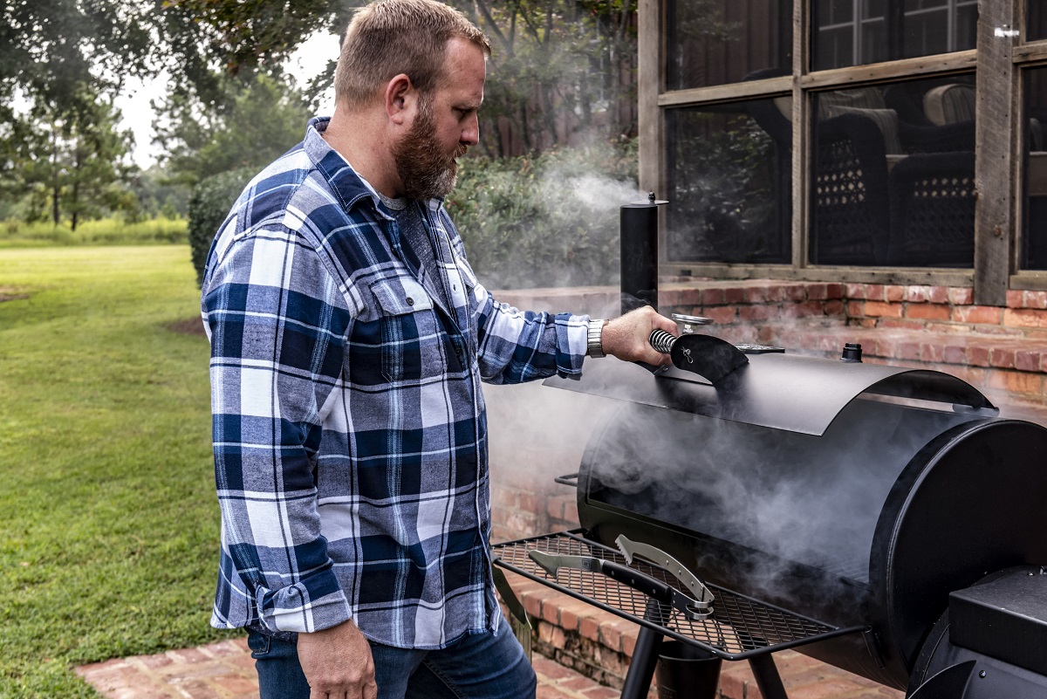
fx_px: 1455
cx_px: 524
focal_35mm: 50
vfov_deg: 27.0
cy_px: 350
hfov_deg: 39.6
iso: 1000
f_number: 8
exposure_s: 1/200
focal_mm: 50
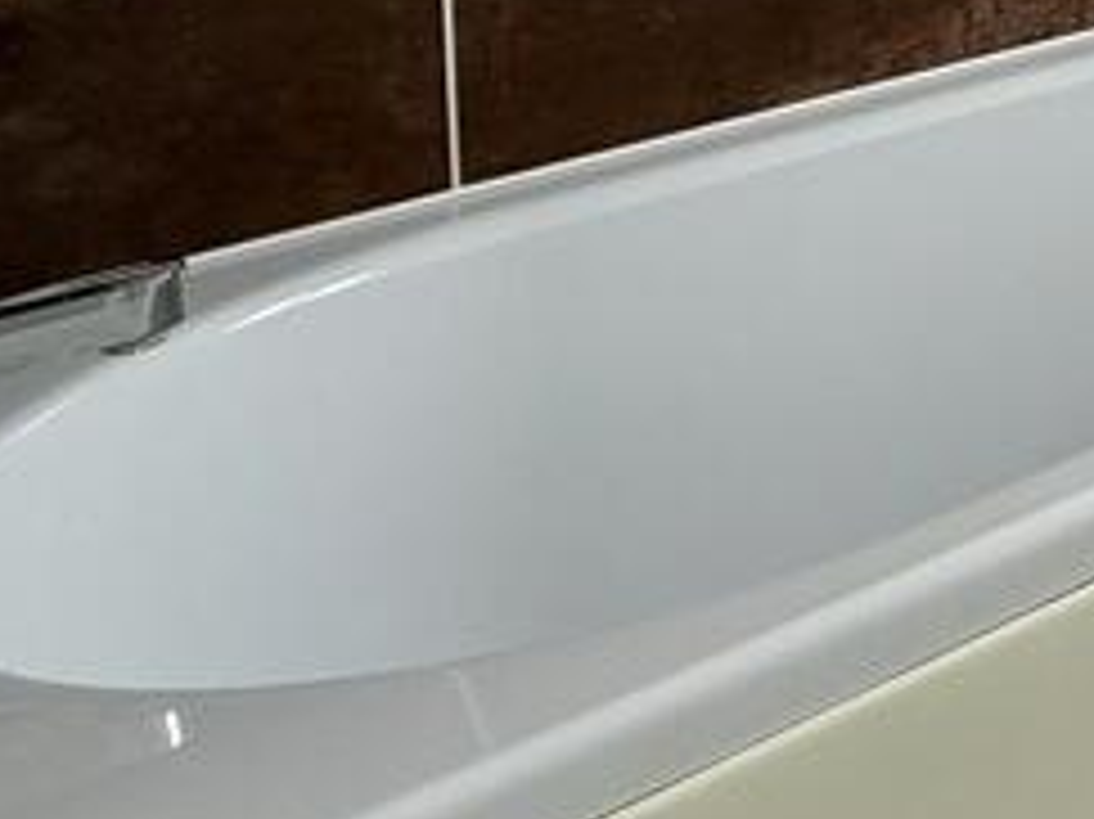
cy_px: -495
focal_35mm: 59
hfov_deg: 22.2
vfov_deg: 20.3
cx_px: 1900
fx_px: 1864
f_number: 2.2
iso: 50
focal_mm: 2.22
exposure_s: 1/99
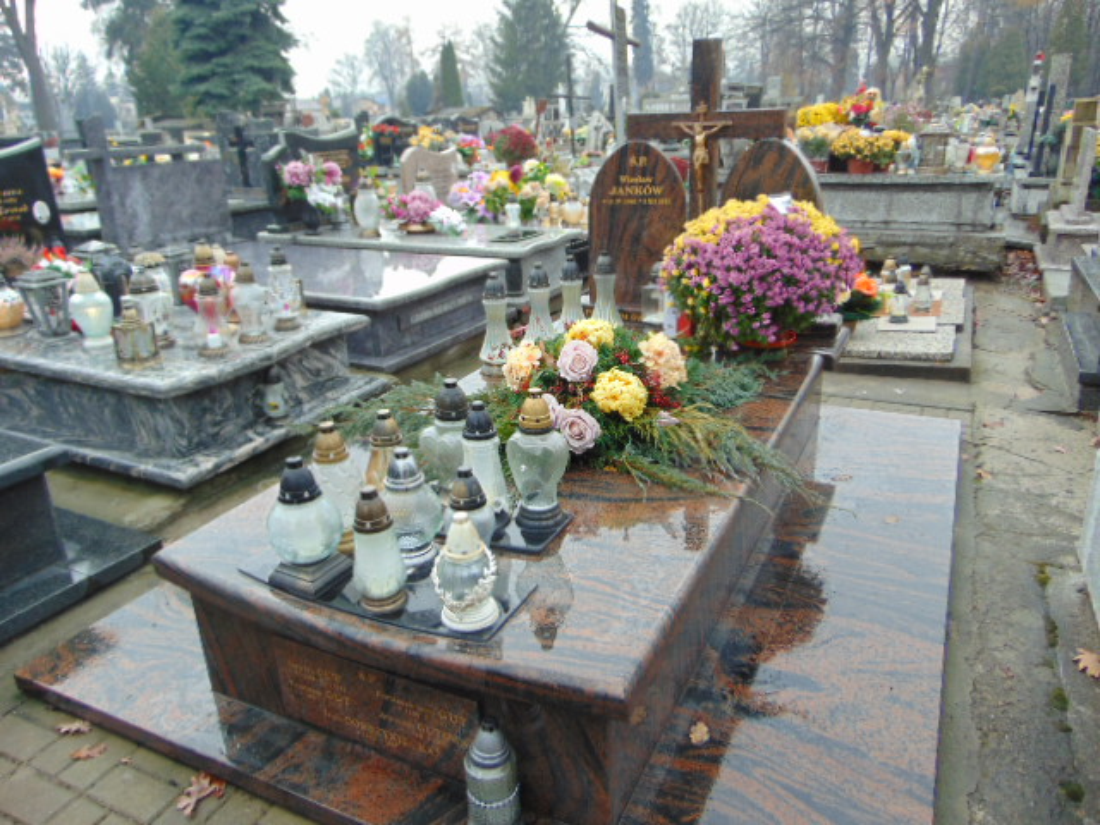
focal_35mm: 25
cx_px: 550
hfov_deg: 69.4
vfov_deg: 54.9
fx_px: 794
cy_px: 412
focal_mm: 4.5
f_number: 3
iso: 80
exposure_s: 1/60
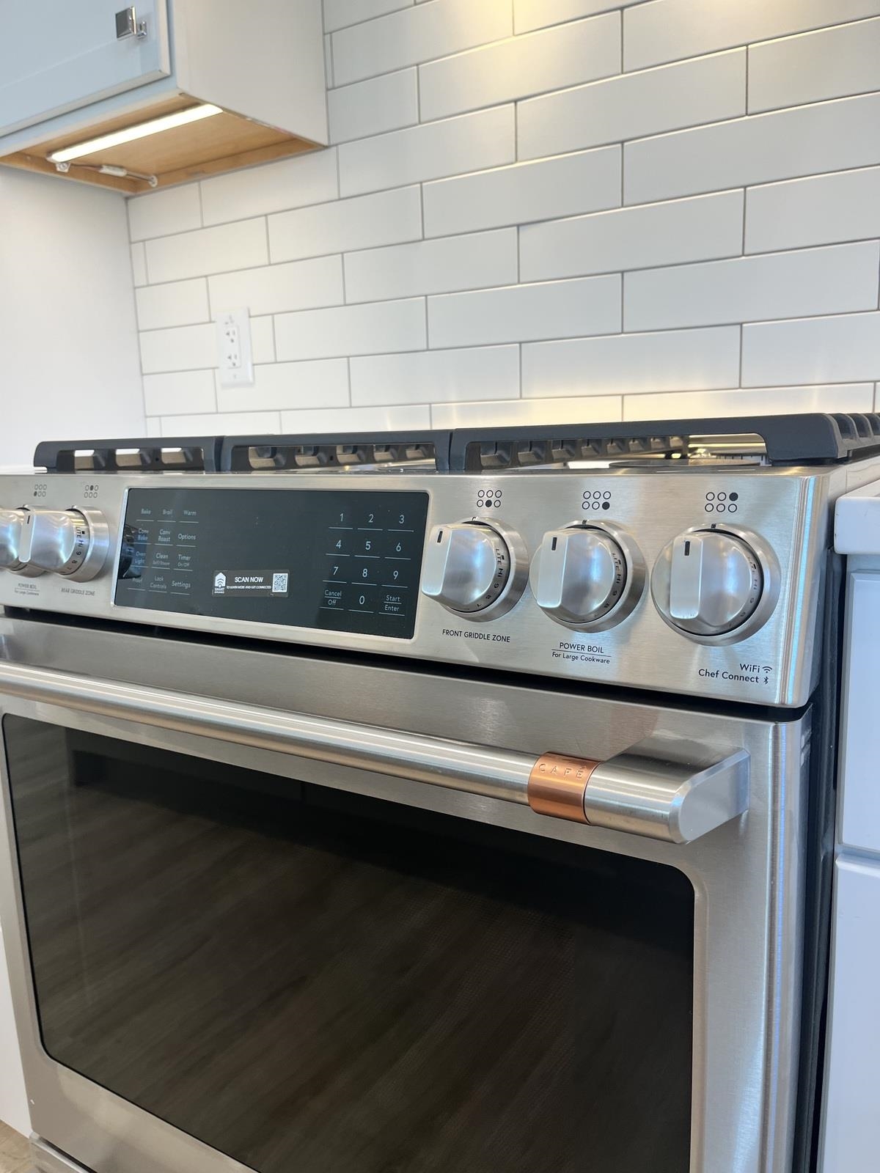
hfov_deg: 53.1
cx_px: 440
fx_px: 881
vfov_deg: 67.3
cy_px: 586
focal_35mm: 26
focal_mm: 5.1
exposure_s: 1/120
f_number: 1.6
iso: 40
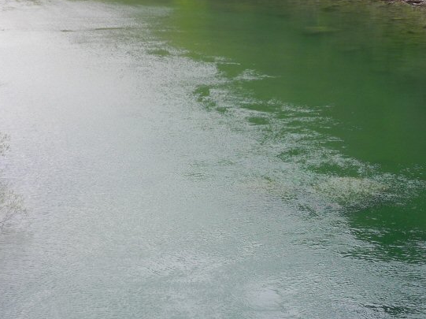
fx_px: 1365
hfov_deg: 17.7
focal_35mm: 111
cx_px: 149
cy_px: 19
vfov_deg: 13.2
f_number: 3.5
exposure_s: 1/118
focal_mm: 10.7
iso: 100
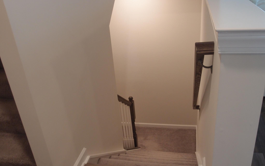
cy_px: 97
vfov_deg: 37.2
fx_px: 246
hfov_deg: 56.7
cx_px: 133
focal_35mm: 34
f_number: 1.9
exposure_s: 1/40
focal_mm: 6.87
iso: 200
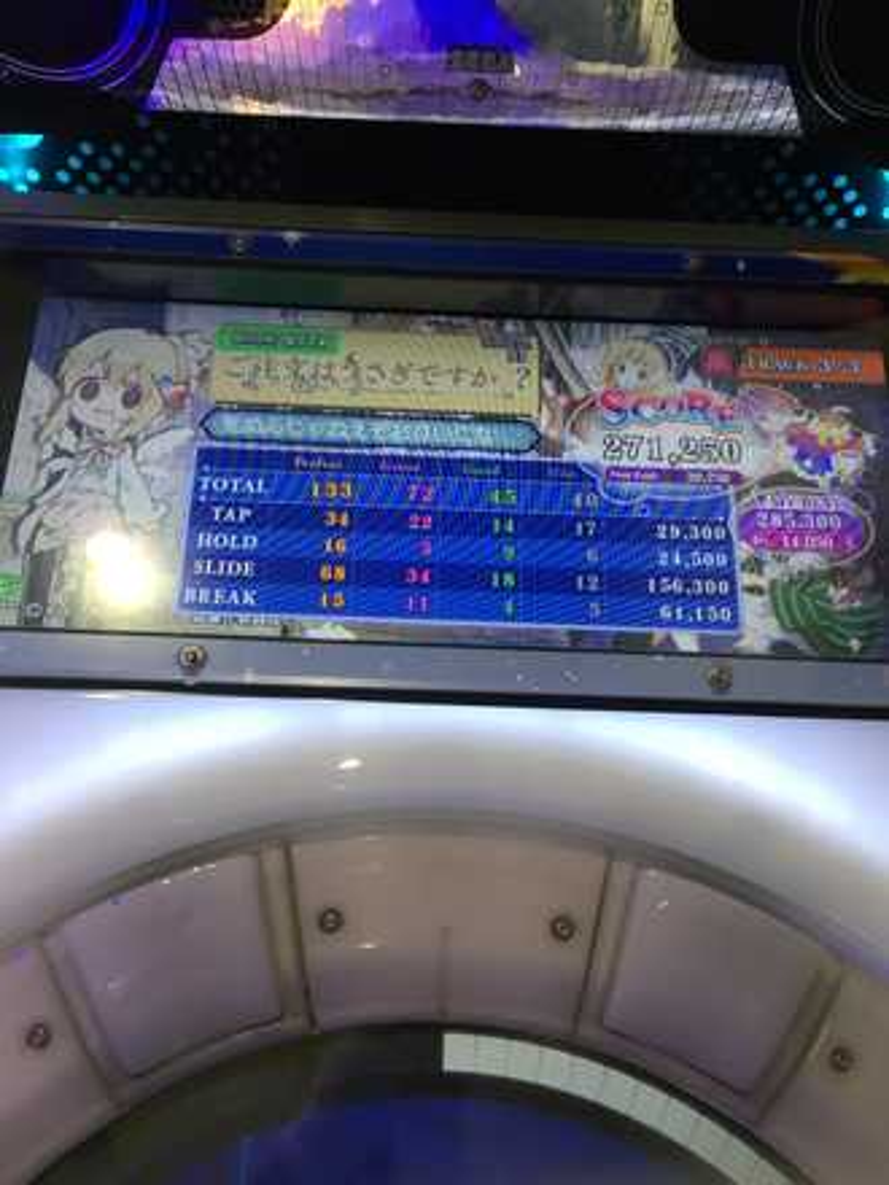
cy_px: 592
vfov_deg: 61.7
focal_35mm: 29
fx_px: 993
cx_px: 444
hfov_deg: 48.2
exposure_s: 1/40
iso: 40
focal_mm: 4.15
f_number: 2.2
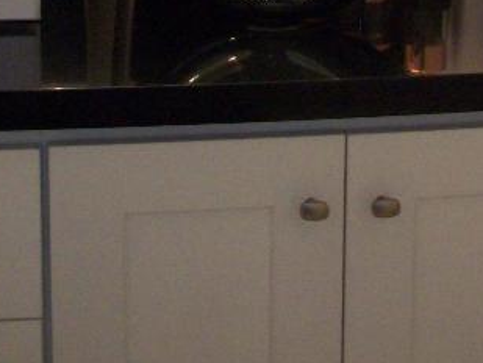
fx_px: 1619
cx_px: 352
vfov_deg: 12.1
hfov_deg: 16.9
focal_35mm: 116
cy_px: -208
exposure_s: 1/125
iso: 304
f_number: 3.1
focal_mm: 6.3
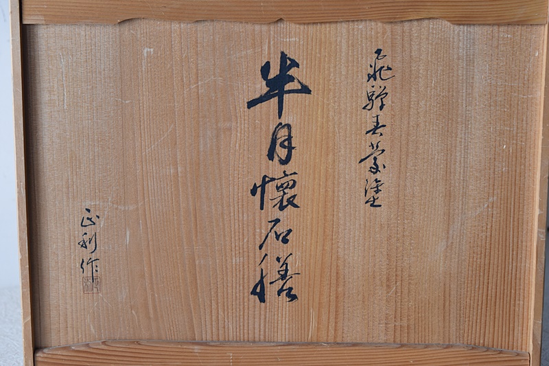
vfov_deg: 16.5
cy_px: 183
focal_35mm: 82
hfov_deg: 24.6
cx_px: 274
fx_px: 1258
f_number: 5.6
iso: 400
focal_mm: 55
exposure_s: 1/6
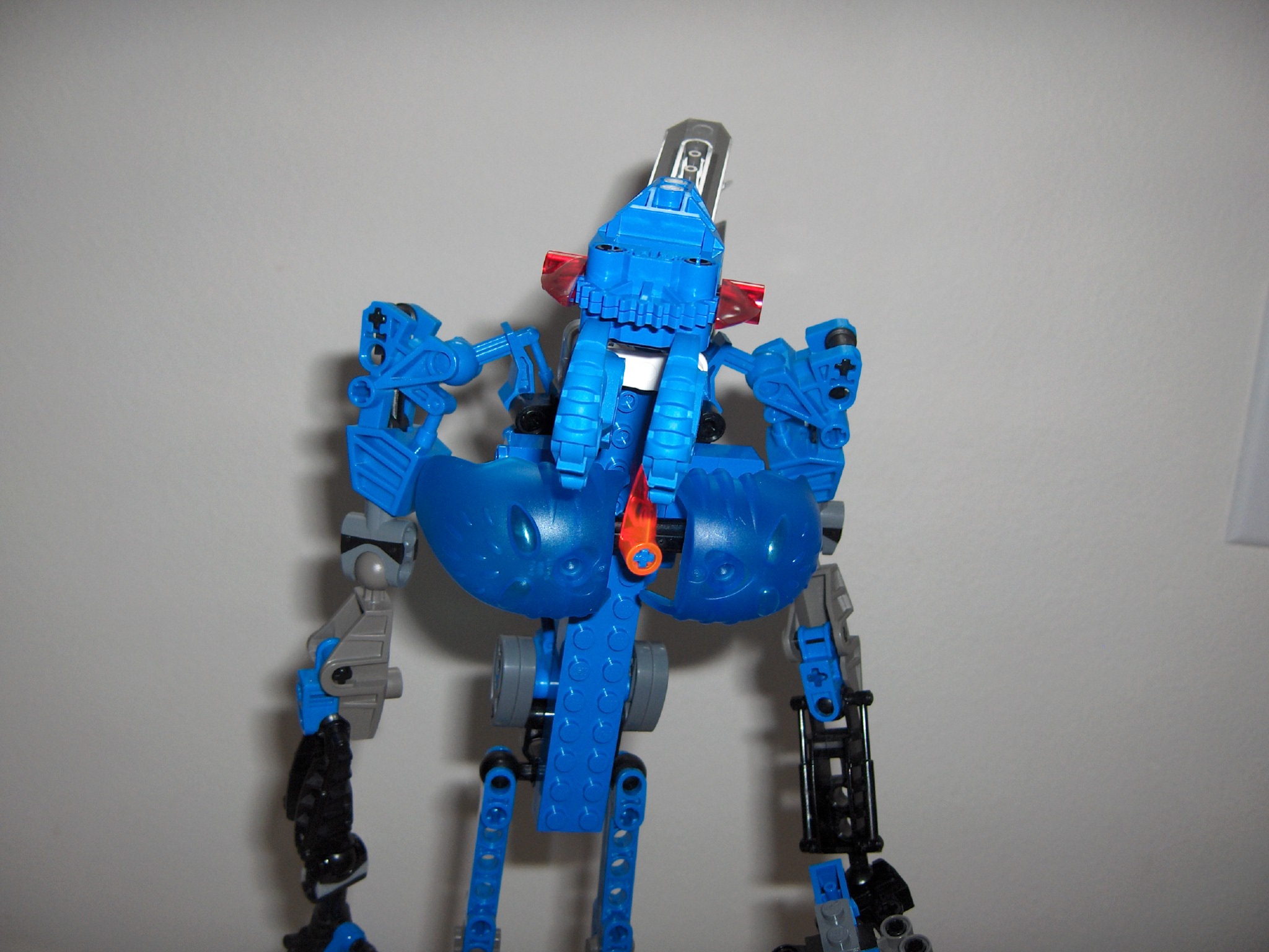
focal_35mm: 39
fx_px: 1430
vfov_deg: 36.8
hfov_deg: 47.9
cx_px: 634
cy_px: 476
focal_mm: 8
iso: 100
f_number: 2.8
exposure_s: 1/60
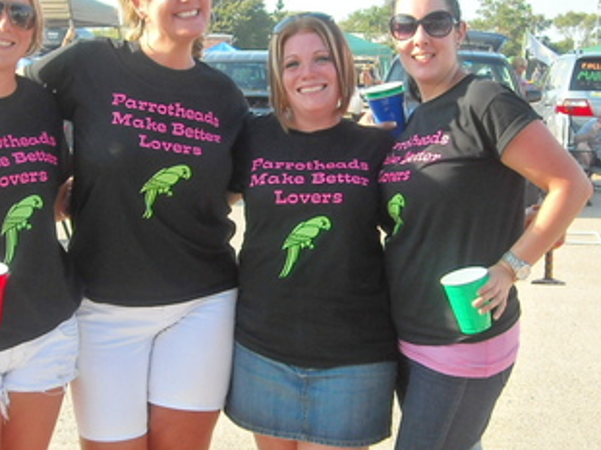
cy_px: 183
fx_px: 764
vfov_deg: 32.8
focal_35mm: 44
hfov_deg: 42.8
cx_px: 241
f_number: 2.8
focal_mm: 5.7
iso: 64
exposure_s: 1/353
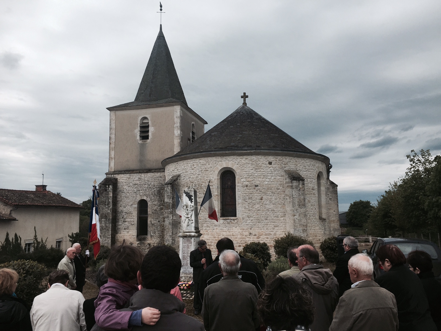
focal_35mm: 29
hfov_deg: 61.7
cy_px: 166
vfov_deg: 48.2
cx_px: 220
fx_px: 369
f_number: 2.2
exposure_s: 1/1276
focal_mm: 4.15
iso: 32
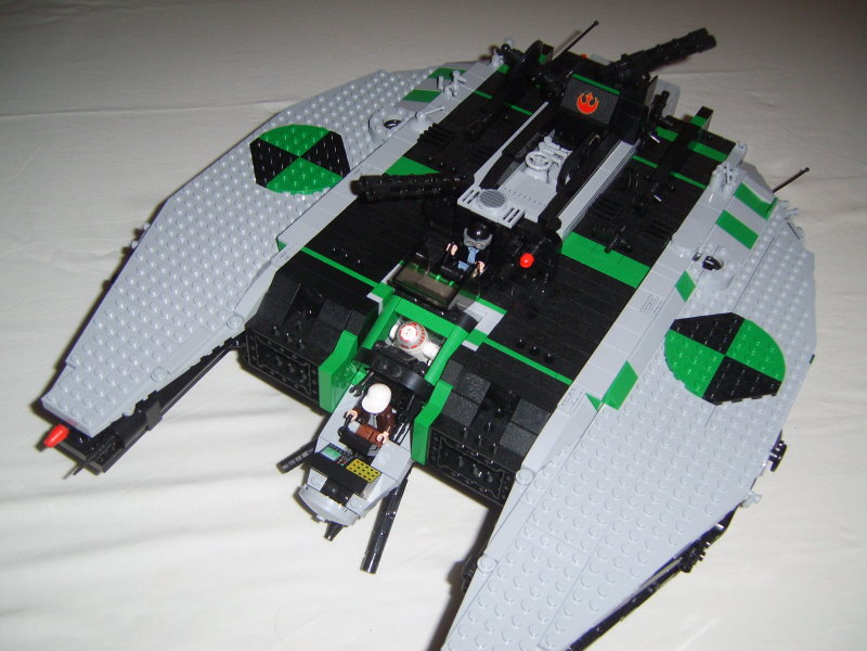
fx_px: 952
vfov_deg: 37.7
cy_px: 326
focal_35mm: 38
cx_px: 434
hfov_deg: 49.0
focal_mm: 7.8
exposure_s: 1/30
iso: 100
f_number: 2.8
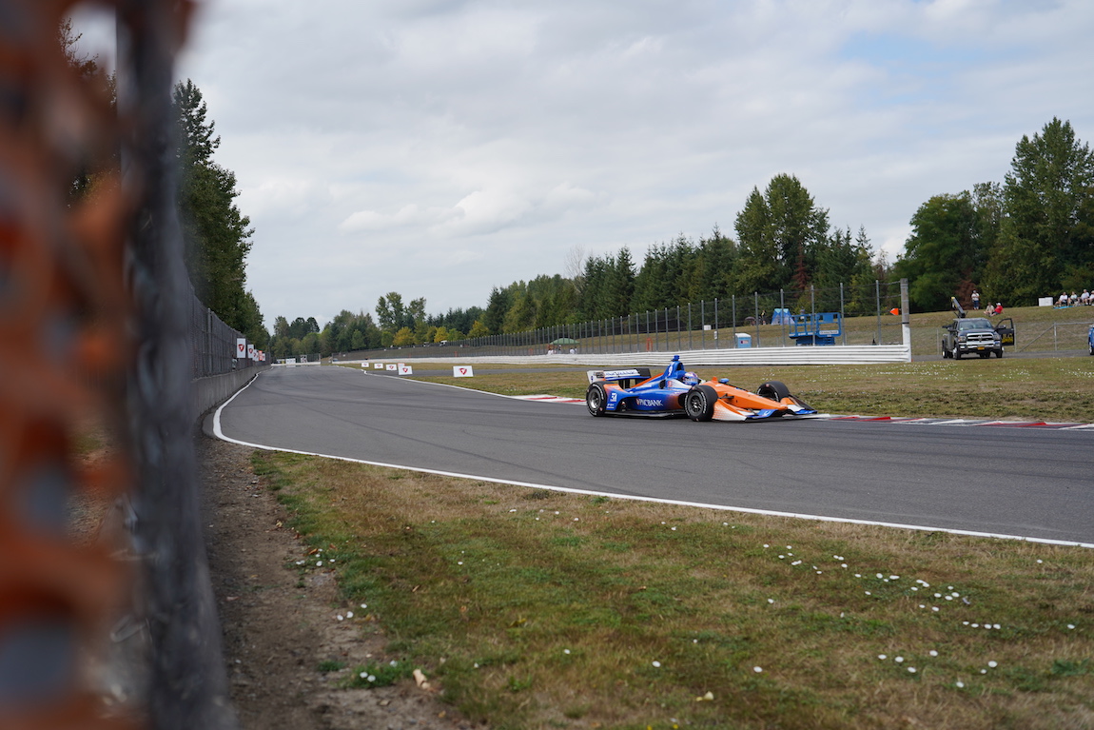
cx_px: 547
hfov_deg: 48.5
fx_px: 1216
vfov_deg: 33.4
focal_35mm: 40
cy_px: 365
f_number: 2.8
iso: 100
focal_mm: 40
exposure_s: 1/2000
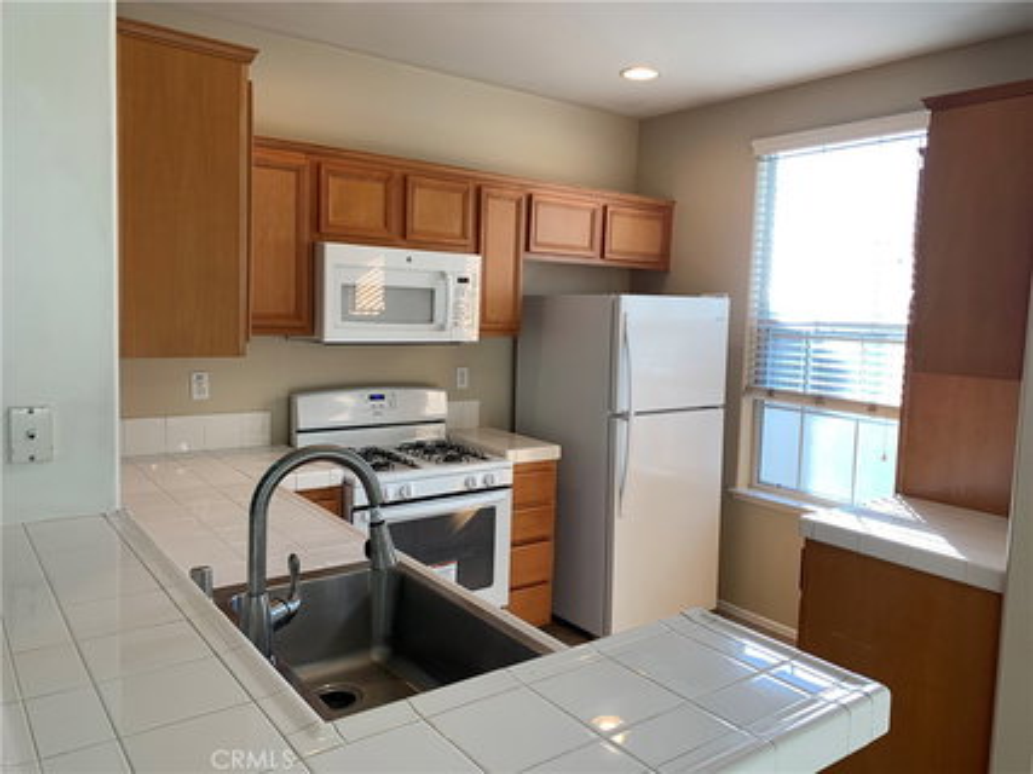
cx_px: 516
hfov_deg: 67.3
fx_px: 776
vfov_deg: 53.0
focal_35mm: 26
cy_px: 387
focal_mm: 4.25
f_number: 1.8
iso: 32
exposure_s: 1/120
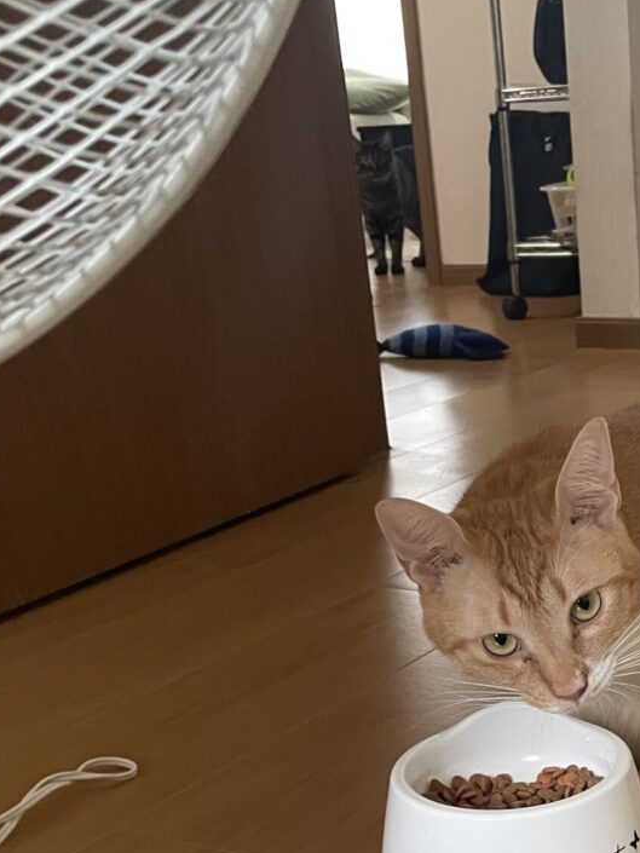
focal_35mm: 59
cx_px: 599
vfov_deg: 31.5
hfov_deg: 24.0
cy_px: 724
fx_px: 1454
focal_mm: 4.2
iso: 250
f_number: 1.6
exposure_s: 1/60
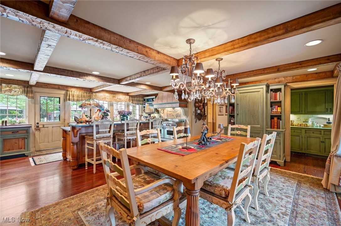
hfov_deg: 100.5
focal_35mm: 15
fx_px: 142
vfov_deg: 77.2
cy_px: 113
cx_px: 170
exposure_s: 1.3
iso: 400
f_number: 8
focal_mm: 15
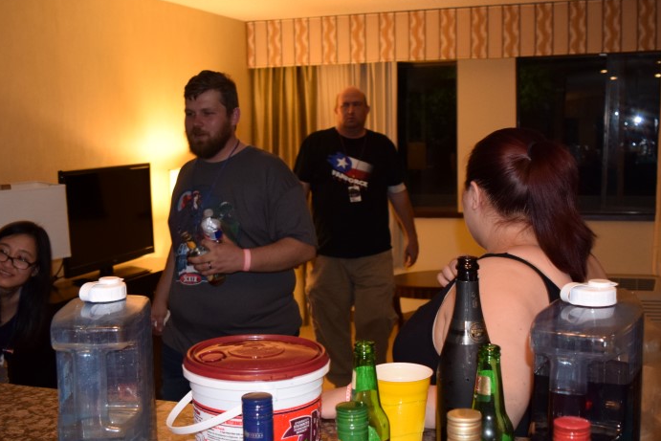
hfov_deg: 43.5
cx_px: 295
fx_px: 826
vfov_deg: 29.9
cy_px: 231
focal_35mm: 45
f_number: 3.5
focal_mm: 18
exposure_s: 1/60
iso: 900
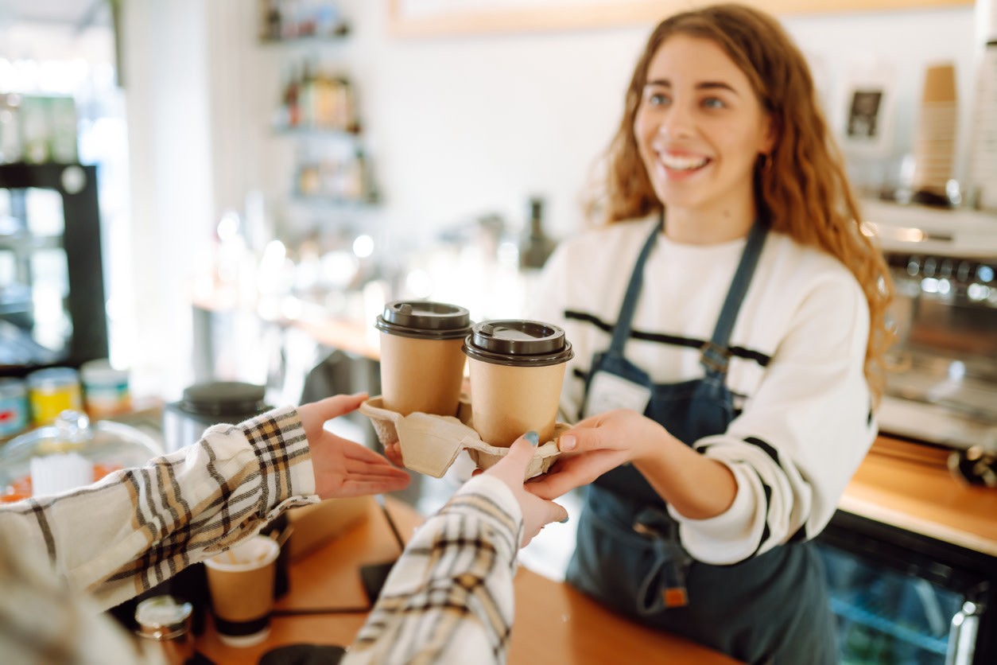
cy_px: 332
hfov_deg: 54.4
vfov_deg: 37.9
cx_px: 498
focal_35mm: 35
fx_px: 969
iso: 400
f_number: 1.4
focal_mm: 35
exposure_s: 1/320
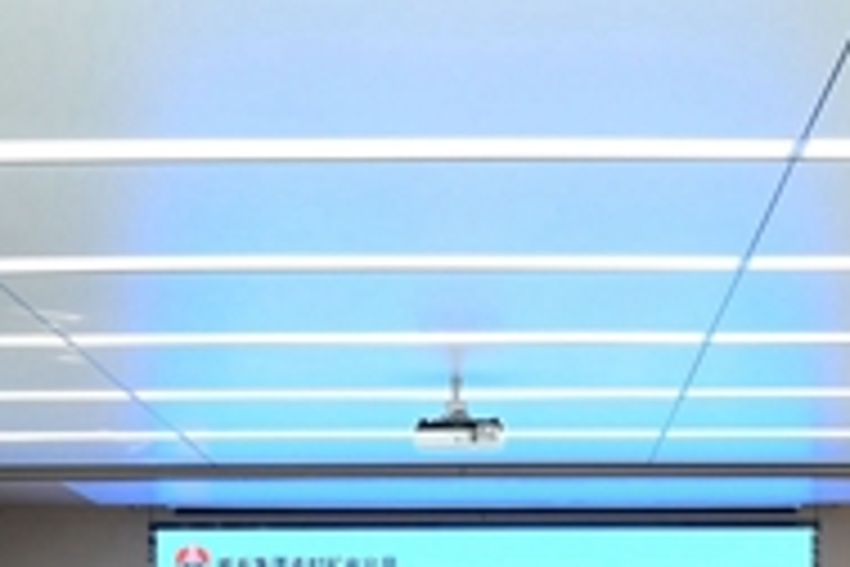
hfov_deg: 26.6
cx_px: 526
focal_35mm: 76
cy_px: 837
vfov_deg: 16.4
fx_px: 1794
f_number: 6.3
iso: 1600
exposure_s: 1/160
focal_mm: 24
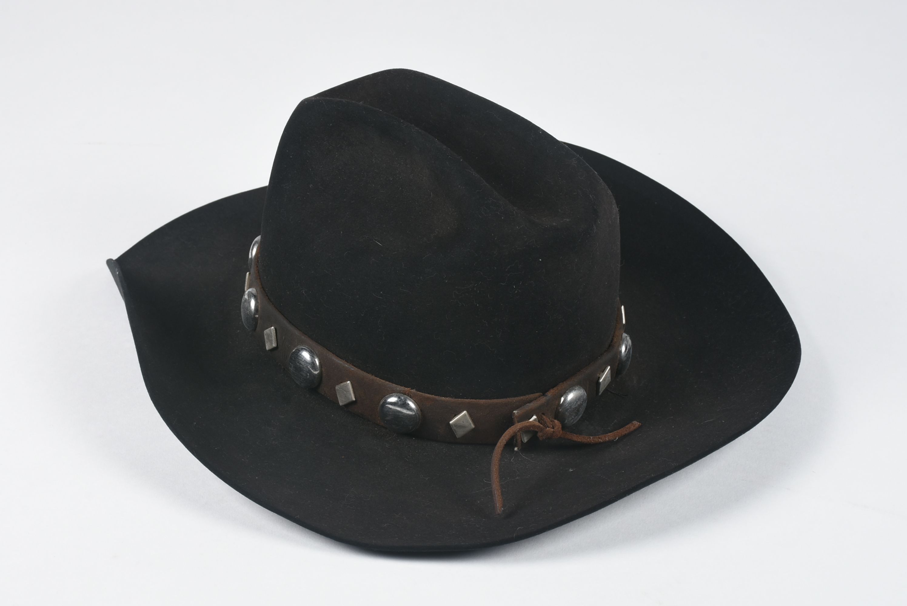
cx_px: 454
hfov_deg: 18.2
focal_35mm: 112
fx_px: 2836
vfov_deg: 12.2
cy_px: 303
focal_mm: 75
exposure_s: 1/125
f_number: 14
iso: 200
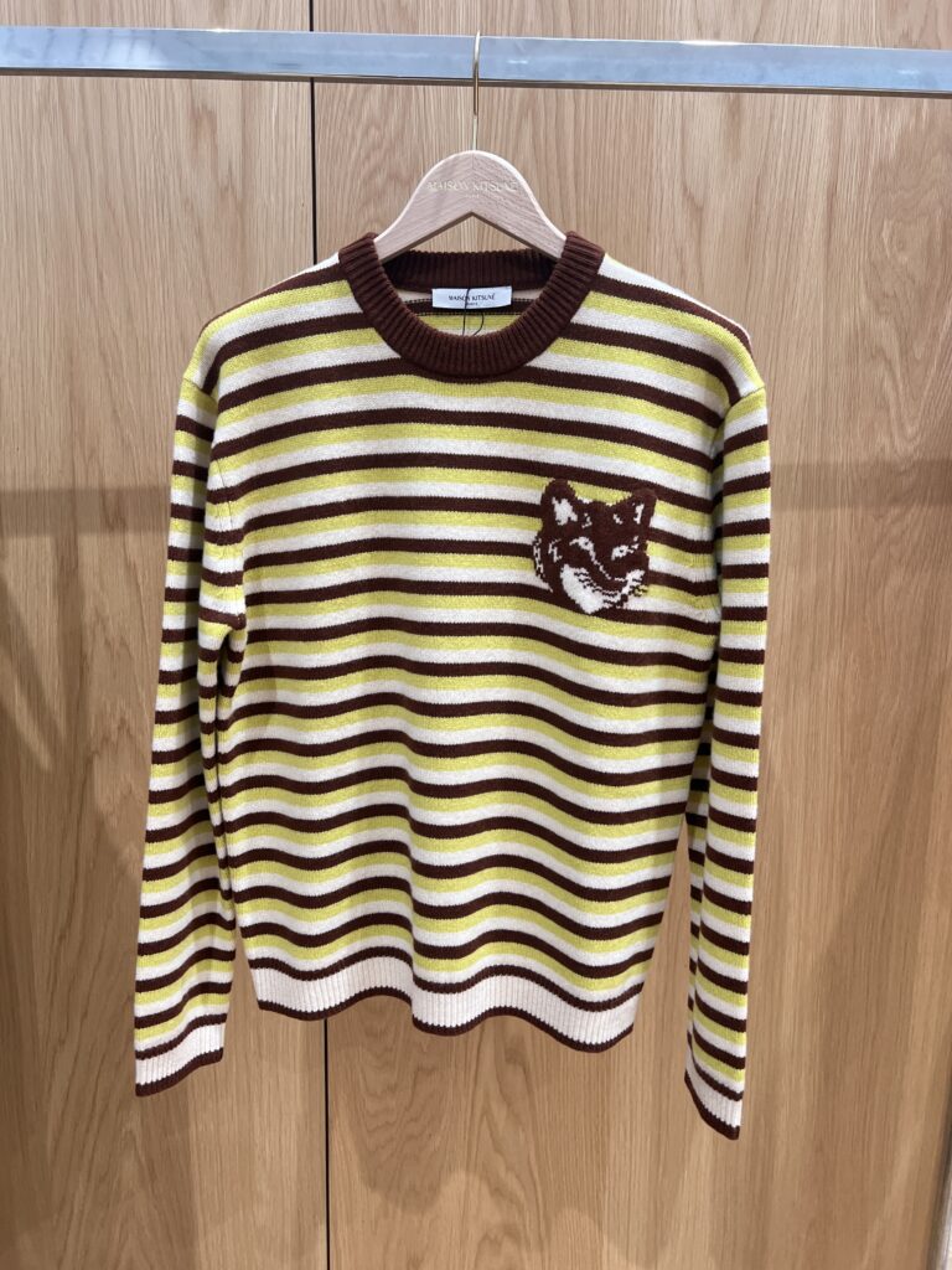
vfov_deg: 67.3
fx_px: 953
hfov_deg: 53.1
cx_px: 476
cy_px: 635
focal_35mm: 26
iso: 125
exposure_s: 1/102
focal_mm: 5.7
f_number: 1.5
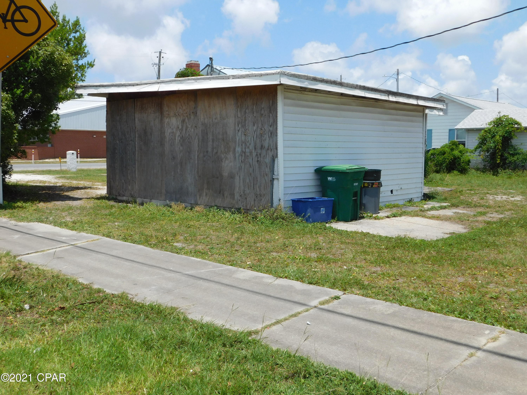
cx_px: 264
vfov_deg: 39.7
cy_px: 198
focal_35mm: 36
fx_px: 548
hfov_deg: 51.4
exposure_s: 1/400
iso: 125
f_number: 7
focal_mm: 6.3
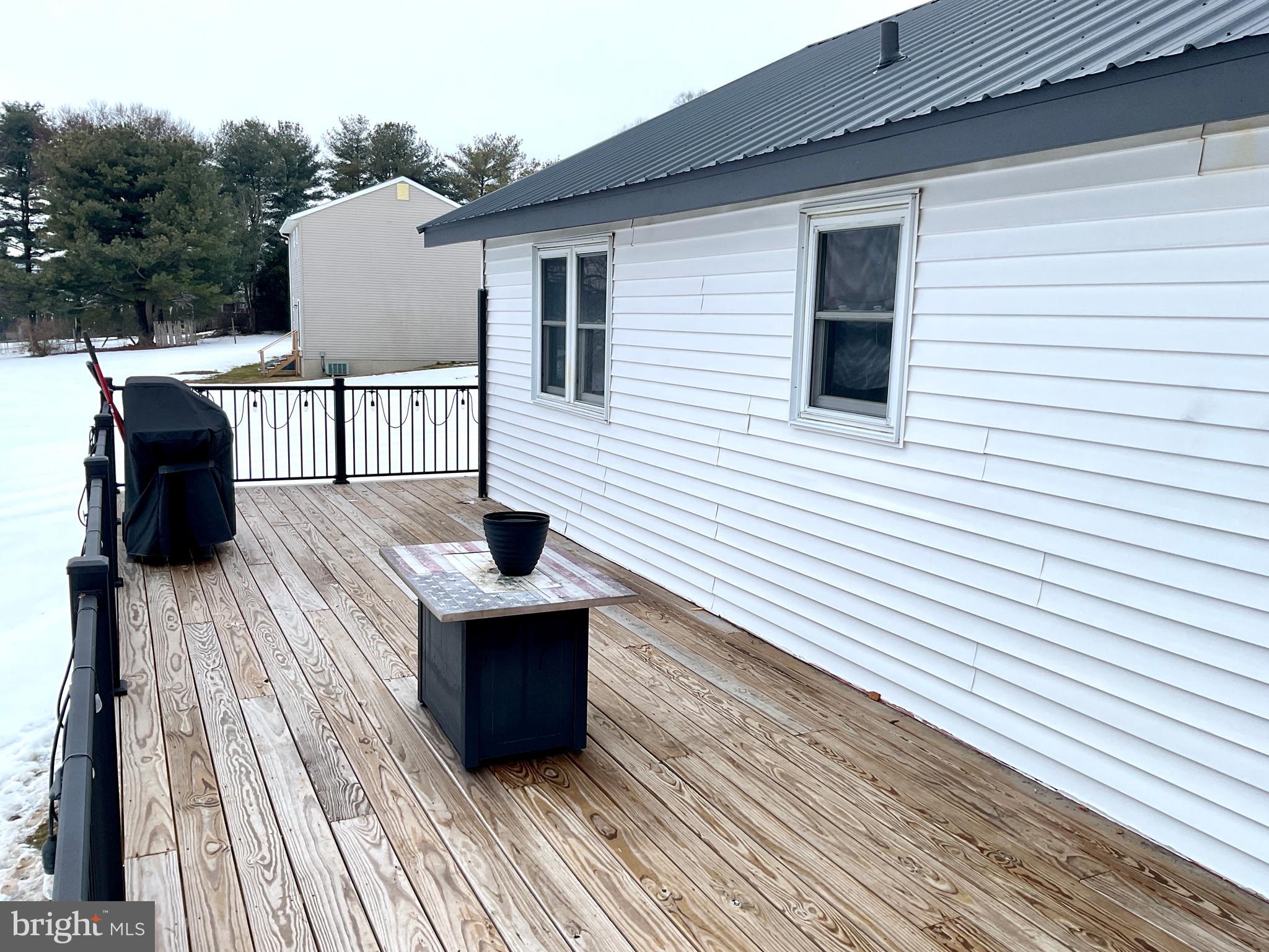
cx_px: 634
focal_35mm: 29
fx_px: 1063
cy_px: 476
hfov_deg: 61.7
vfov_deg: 48.2
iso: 25
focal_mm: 3
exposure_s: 1/120
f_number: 1.8
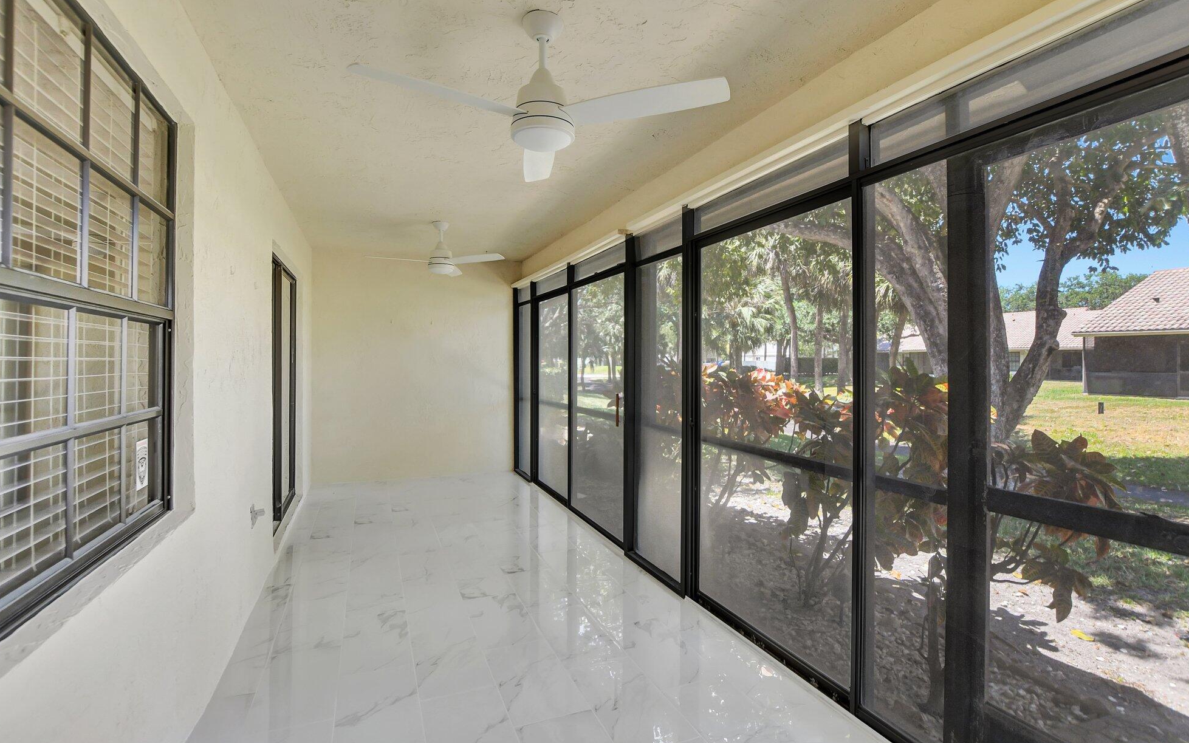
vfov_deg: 71.2
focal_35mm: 16
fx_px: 518
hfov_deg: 97.8
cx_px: 614
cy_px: 365
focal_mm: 10
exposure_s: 1/15
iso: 1000
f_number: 8
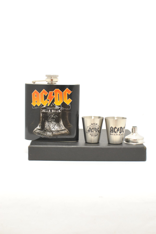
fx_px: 340
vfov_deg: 37.8
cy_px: 117
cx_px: 78
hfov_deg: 25.8
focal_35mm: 52
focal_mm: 35
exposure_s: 1/80
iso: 800
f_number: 4
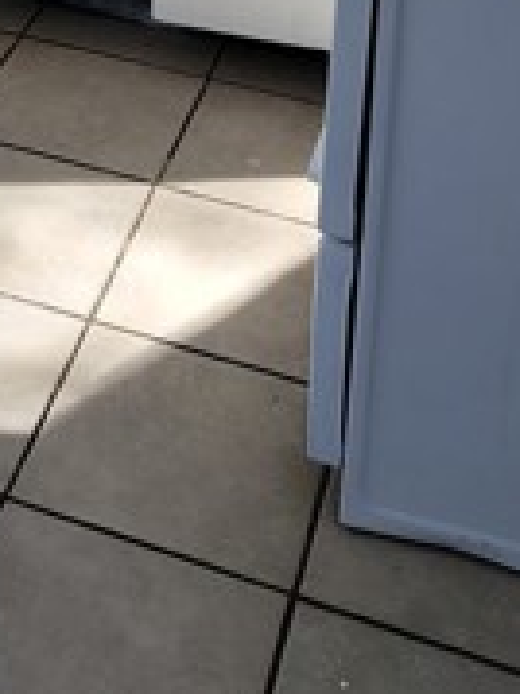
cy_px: -426
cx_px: -113
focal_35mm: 86
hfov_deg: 16.4
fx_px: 1725
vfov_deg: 19.1
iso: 100
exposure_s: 1/134
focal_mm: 5.56
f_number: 1.8
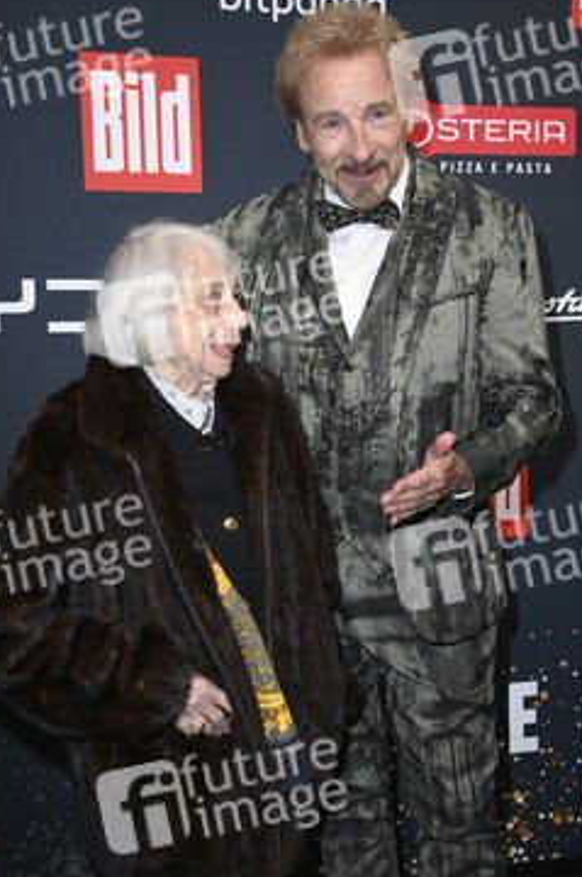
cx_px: 292
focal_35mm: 50
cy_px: 431
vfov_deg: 39.6
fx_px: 1216
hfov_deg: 26.9
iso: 320
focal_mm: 45
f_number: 5.6
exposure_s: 1/250
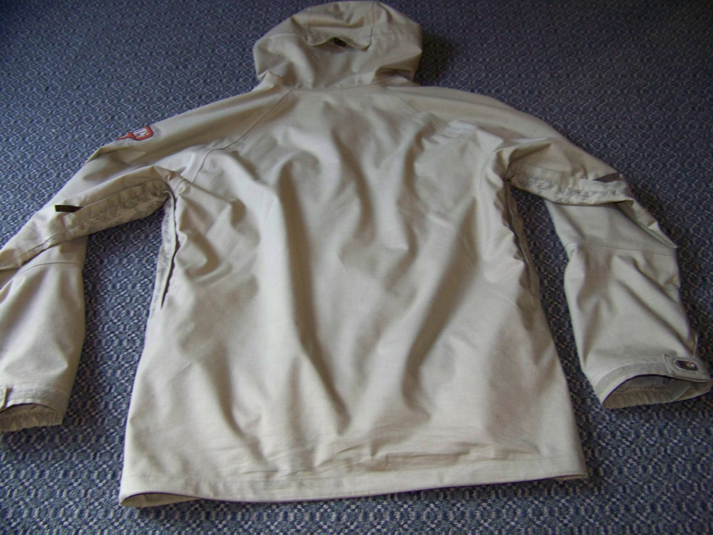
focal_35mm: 36
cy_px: 268
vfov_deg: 39.7
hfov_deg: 51.4
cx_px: 356
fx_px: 742
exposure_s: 1/30
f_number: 2.8
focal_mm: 5.85
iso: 200
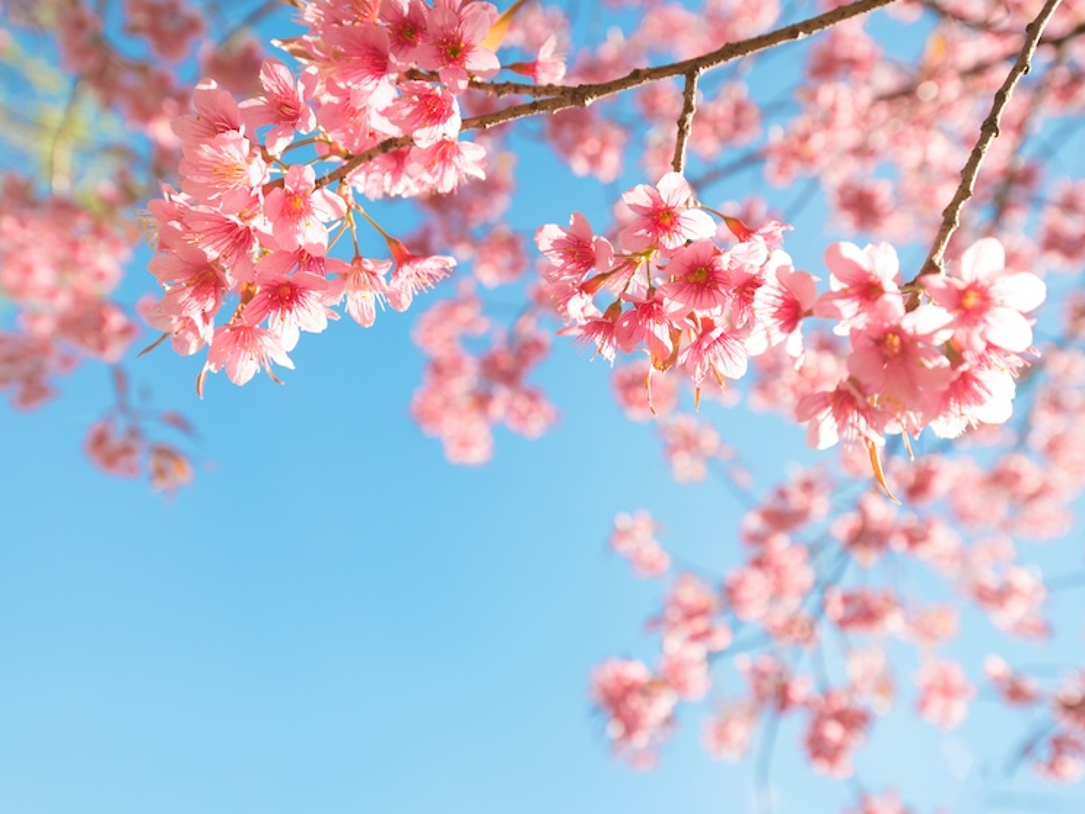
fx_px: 1191
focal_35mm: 38
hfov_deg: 48.9
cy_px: 408
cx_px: 583
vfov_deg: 37.7
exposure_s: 1/1000
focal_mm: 35
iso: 200
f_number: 5.6
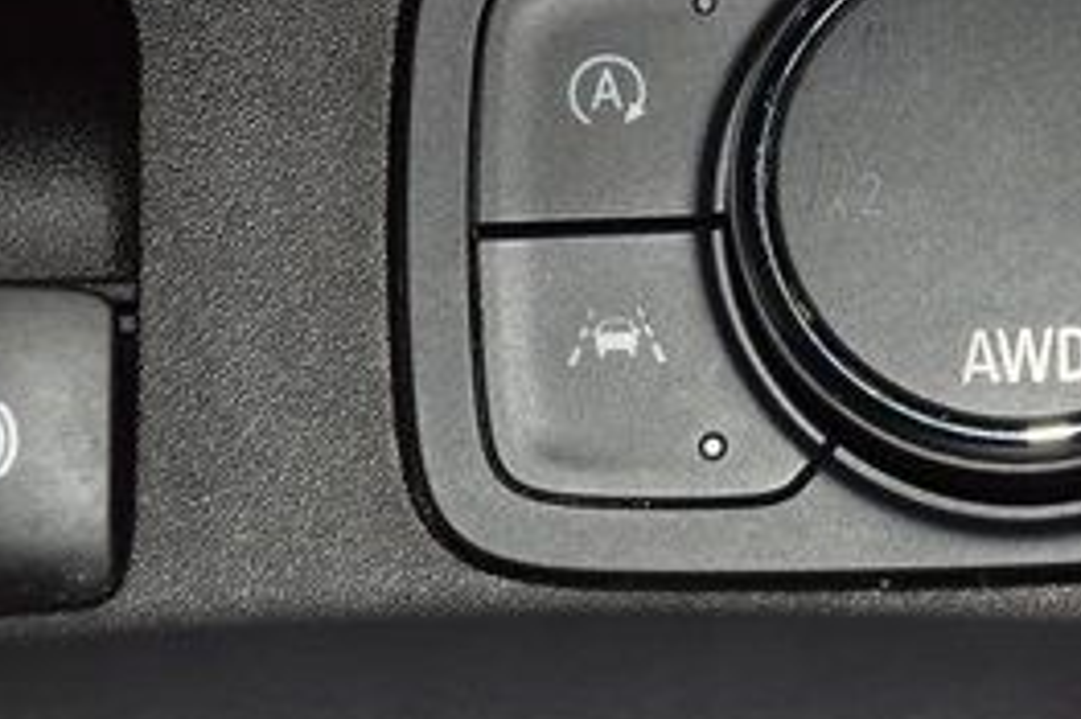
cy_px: -18
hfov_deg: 8.0
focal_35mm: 256
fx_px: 7682
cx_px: 949
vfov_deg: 5.3
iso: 100
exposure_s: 1/125
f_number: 8
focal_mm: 70
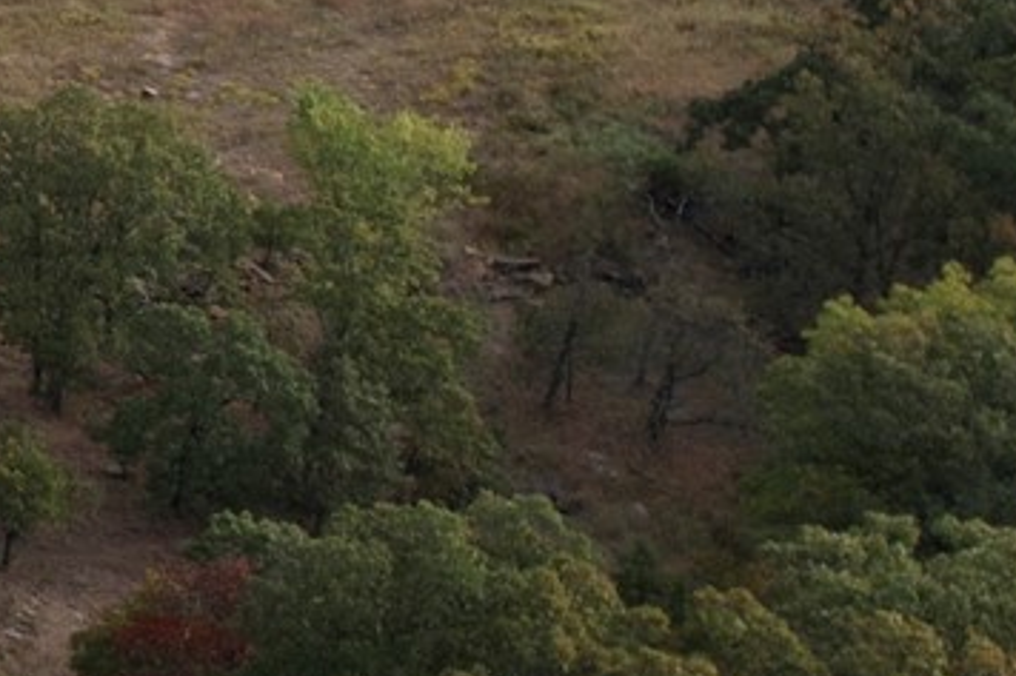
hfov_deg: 12.4
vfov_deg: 10.9
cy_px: 235
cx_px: -1514
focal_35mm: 126
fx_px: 3554
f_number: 2.8
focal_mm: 8.38
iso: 200
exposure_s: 1/725
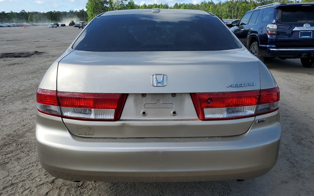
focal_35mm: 28
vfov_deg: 44.5
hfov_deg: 66.5
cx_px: 156
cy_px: 102
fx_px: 240
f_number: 1.5
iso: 50
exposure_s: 1/2500
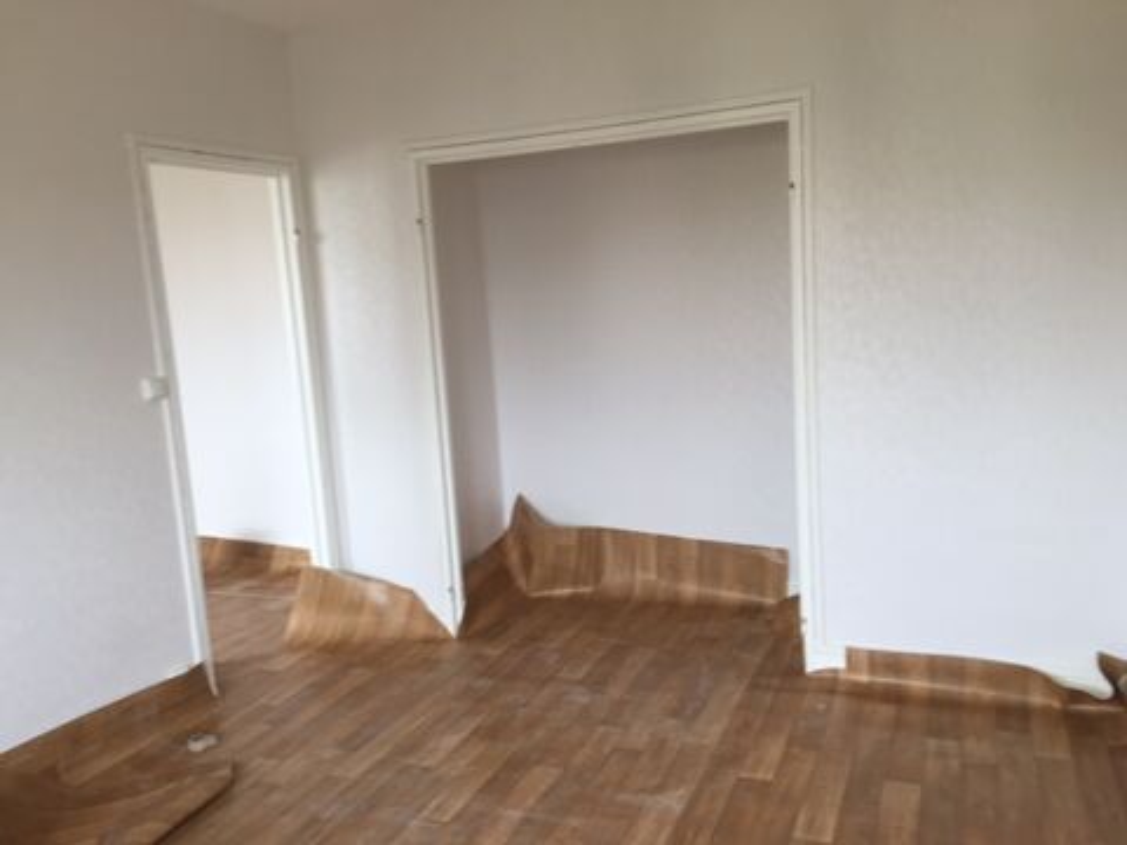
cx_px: 564
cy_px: 422
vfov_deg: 48.2
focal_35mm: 29
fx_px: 944
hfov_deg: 61.7
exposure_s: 1/50
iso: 32
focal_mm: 4.15
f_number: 2.2
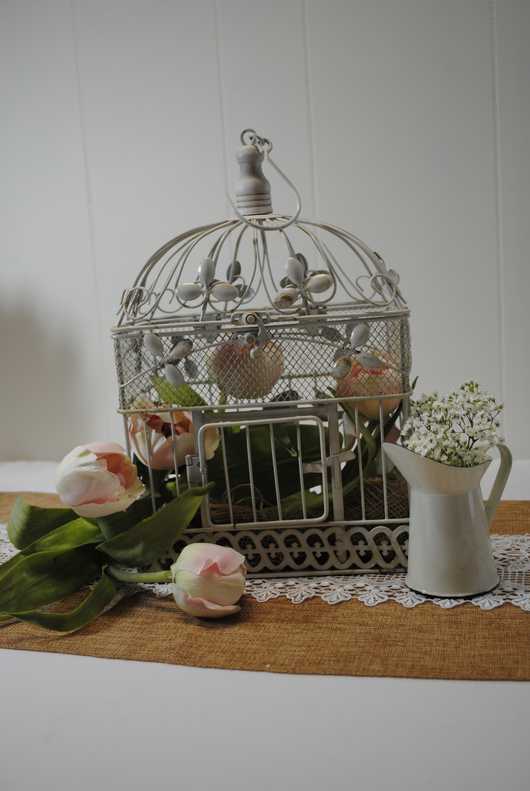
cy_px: 396
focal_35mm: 39
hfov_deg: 34.3
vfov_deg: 49.5
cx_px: 265
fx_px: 859
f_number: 4.2
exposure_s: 1/40
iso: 200
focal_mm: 26
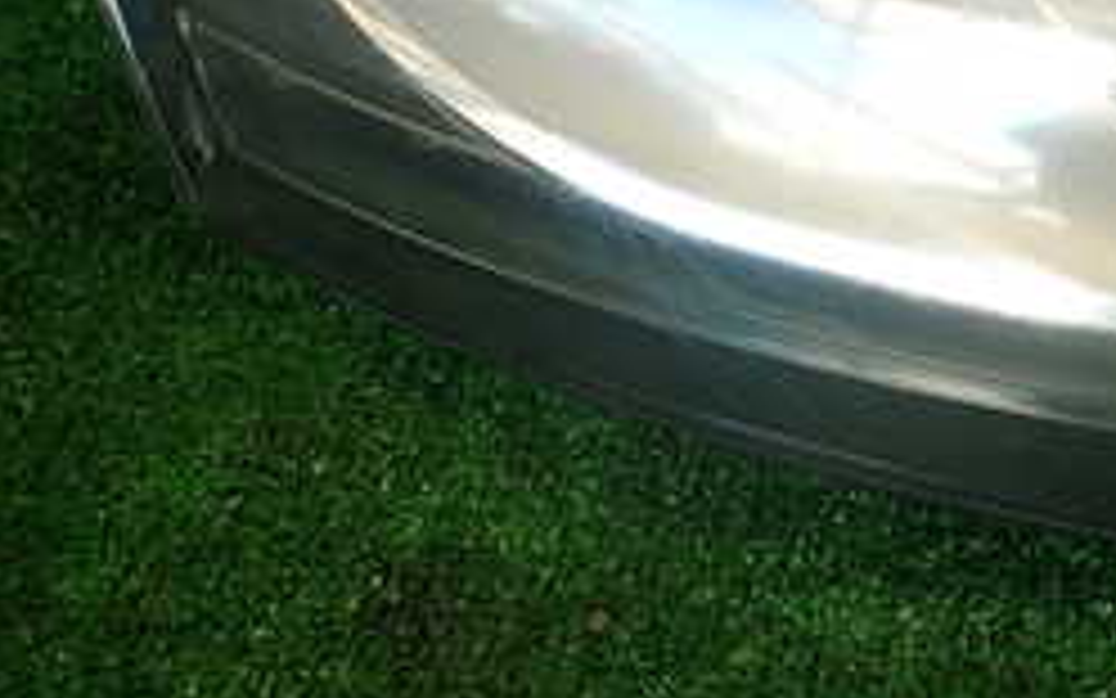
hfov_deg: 30.0
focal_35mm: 64
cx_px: 1089
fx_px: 1947
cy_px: -81
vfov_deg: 19.4
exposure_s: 1/60
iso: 100
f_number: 2
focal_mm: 4.5
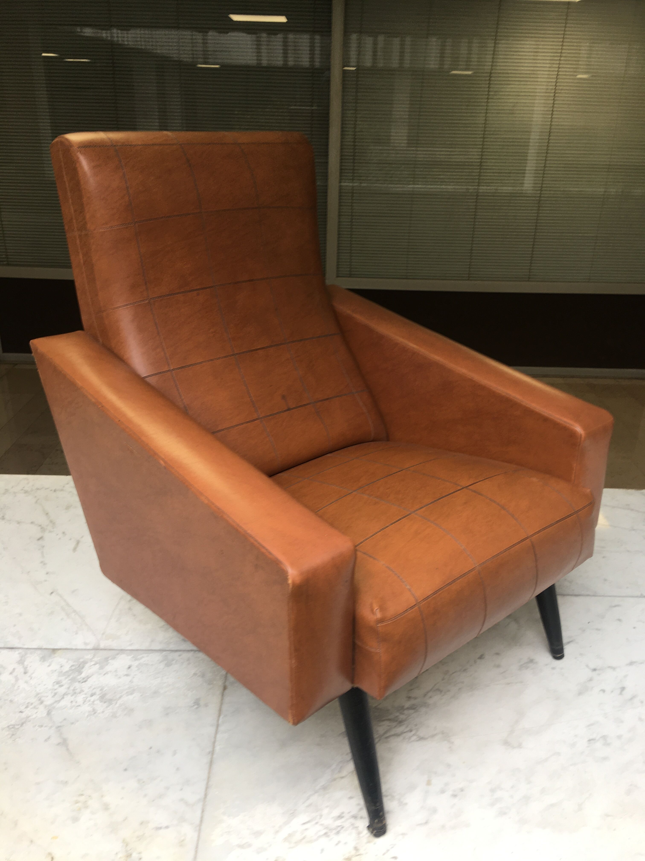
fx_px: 720
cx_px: 322
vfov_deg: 61.7
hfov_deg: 48.2
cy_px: 430
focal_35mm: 29
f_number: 2.2
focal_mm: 4.15
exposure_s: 1/50
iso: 25
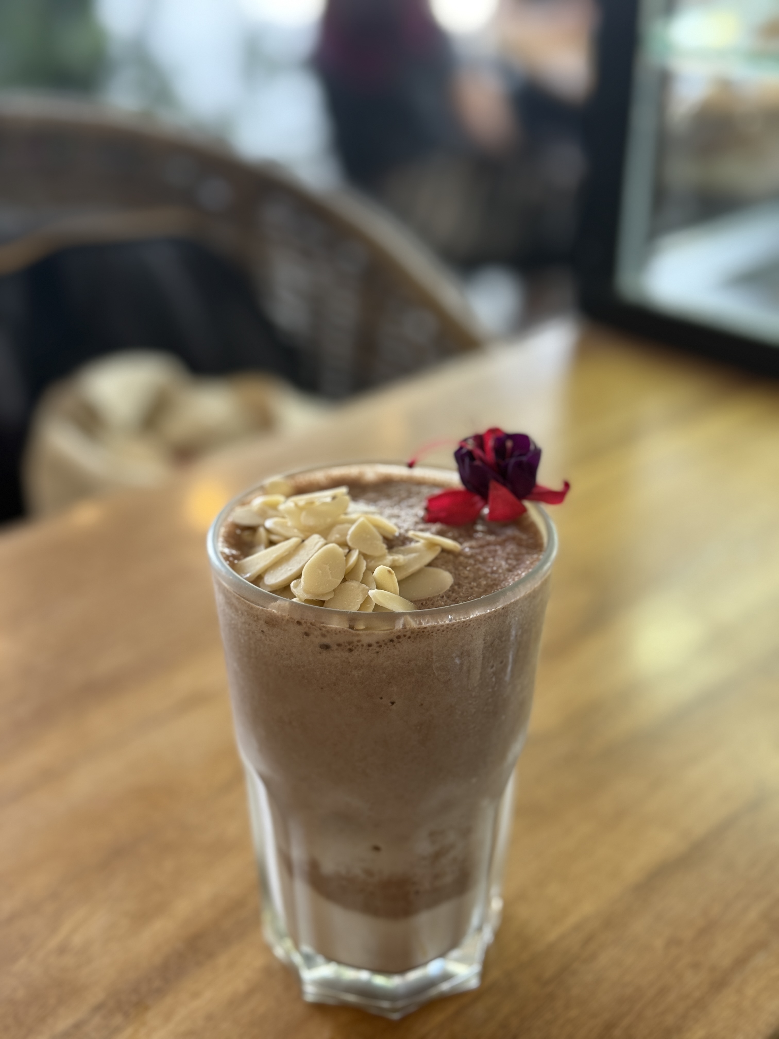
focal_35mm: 48
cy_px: 520
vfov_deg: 39.7
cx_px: 390
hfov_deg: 30.3
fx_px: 1440
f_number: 1.78
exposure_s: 1/61
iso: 100
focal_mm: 6.76
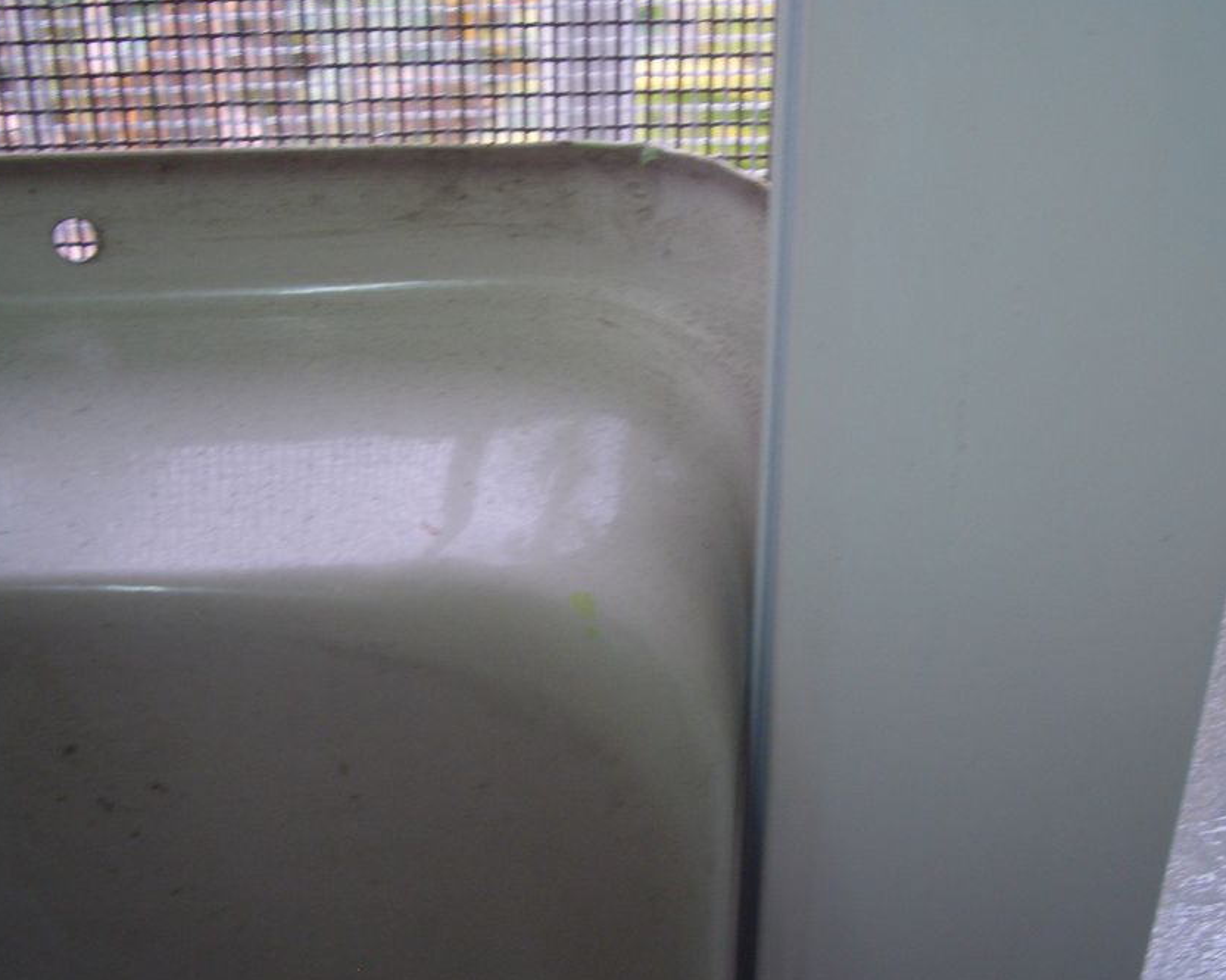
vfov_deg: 35.6
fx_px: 1524
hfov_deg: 43.8
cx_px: 687
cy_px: 431
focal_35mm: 42
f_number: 2.6
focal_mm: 5.8
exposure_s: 1/10
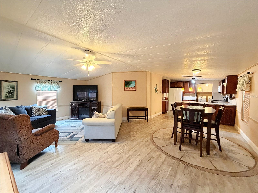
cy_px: 96
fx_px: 104
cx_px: 129
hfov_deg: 102.1
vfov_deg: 85.7
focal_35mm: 14
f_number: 2.2
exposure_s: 1/60
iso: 500
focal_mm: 2.22
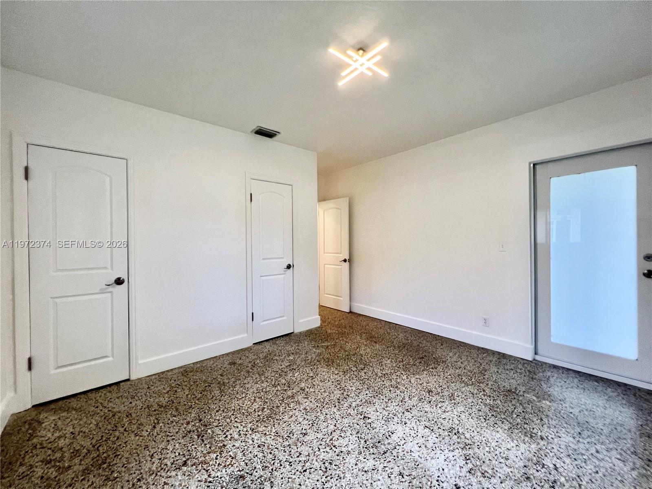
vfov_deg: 89.9
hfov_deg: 106.2
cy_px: 244
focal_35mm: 13
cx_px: 326
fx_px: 245
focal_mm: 1.57
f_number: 1.8
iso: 200
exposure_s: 1/120
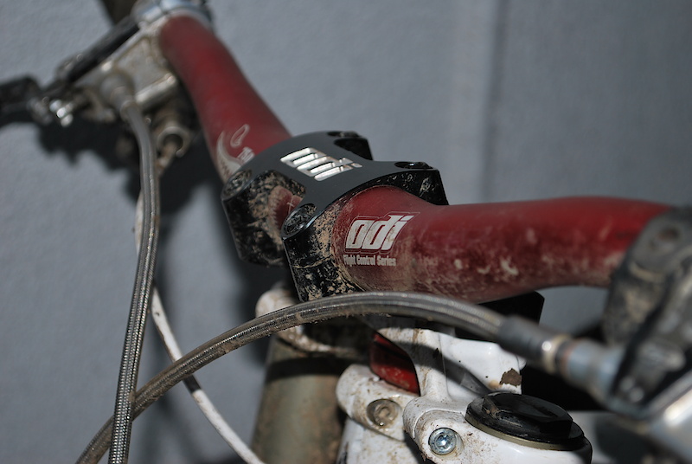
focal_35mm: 82
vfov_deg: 16.6
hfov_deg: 24.6
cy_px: 232
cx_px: 346
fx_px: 1588
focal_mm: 55
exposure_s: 1/125
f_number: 5.6
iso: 100
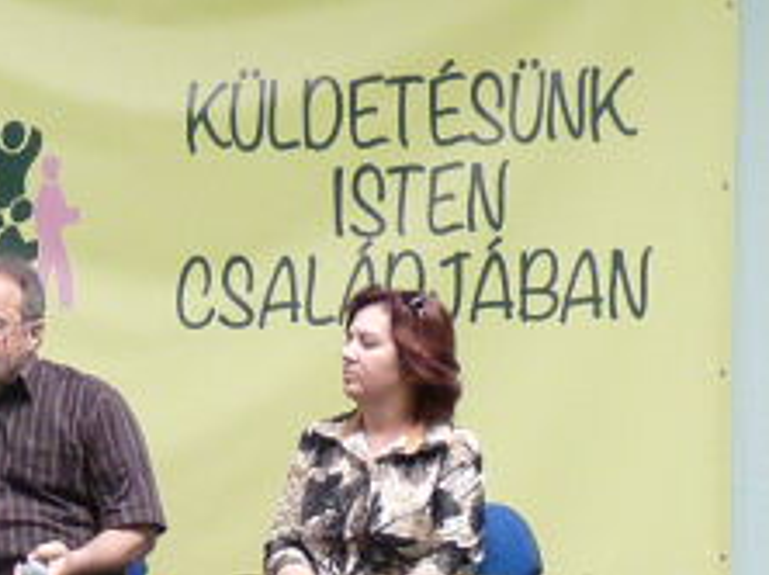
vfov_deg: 4.9
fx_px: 6657
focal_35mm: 300
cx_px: -267
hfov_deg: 6.5
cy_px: 578
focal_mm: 10.4
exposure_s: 1/30
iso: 250
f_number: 3.2
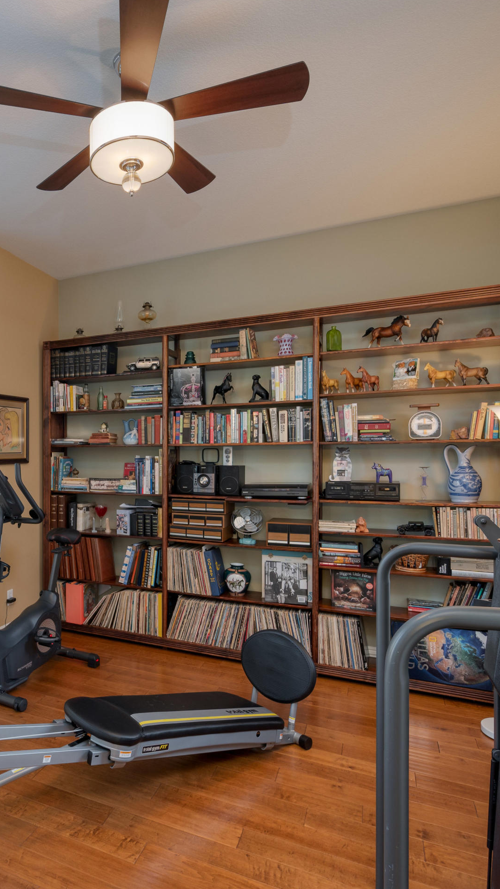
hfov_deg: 45.7
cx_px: 67
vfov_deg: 78.7
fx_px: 542
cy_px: 461
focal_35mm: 23
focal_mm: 14
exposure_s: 1/3.33
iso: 400
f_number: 8
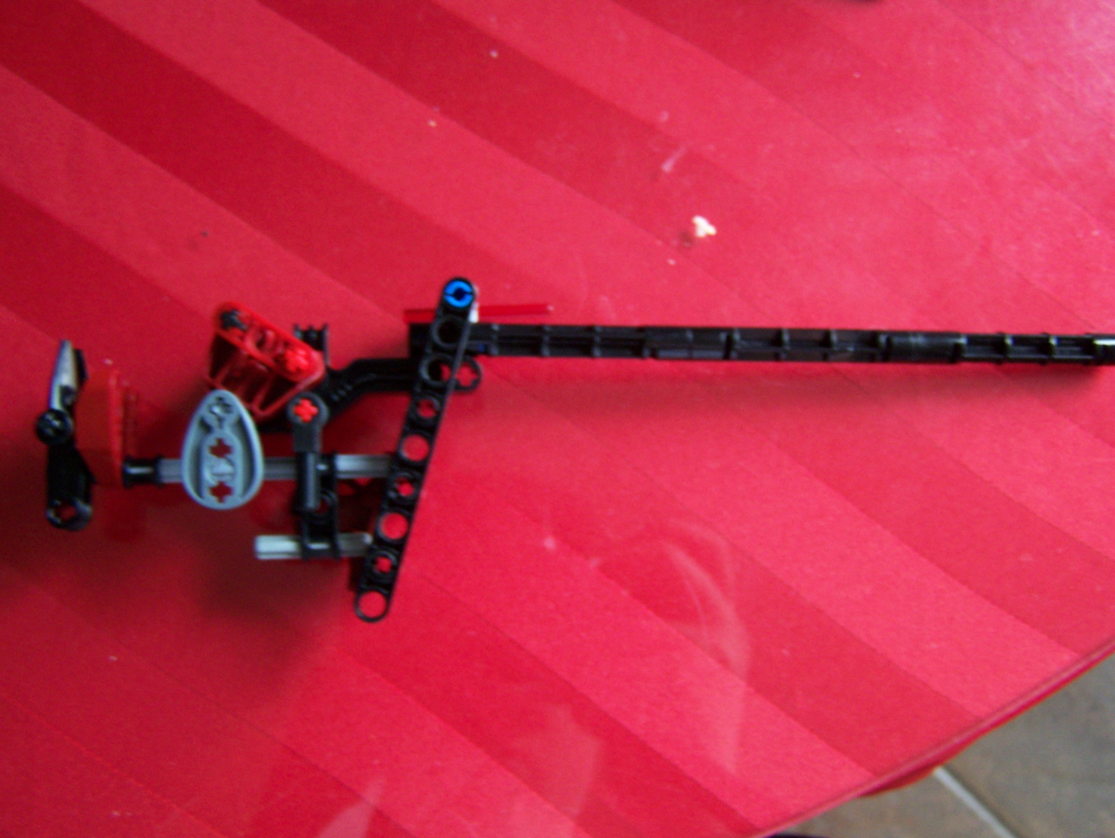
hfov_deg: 48.9
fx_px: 1225
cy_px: 419
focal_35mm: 38
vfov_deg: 37.8
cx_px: 558
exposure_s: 1/8
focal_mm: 6.3
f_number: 2.8
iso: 160
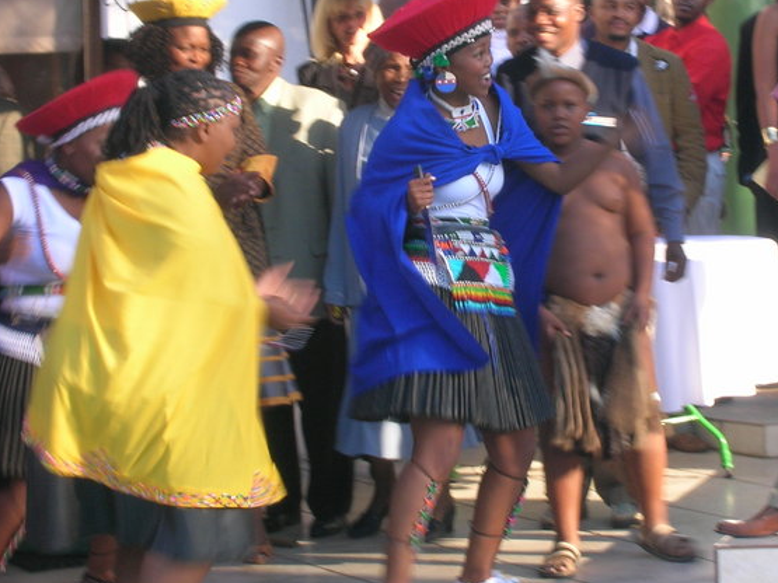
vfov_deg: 10.1
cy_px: 177
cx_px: 489
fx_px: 3303
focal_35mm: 147
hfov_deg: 13.4
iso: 50
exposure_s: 1/18
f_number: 8.2
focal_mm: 17.1
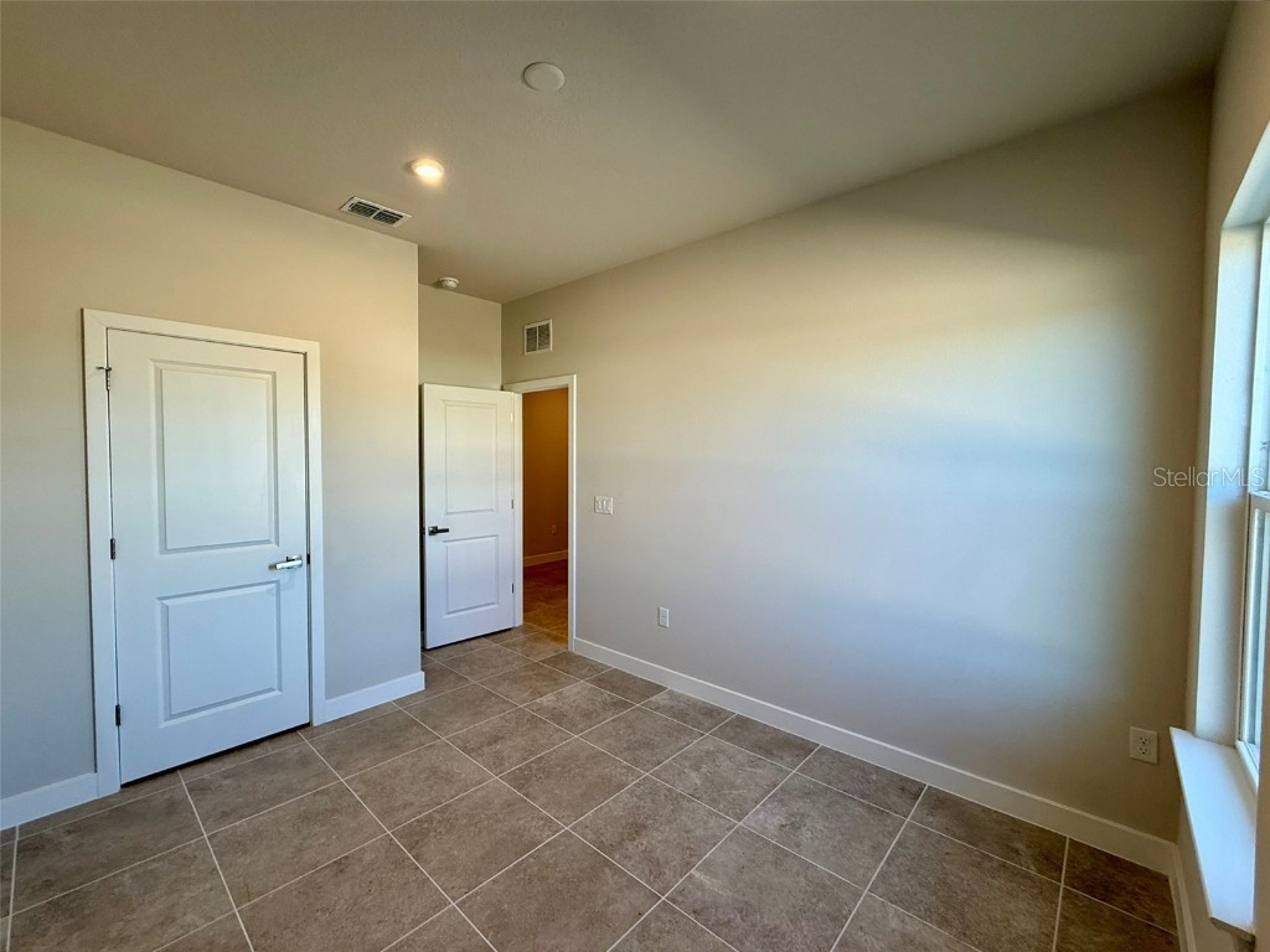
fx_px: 514
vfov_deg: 85.7
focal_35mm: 14
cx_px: 635
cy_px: 476
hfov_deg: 102.1
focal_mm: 2.22
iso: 100
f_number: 2.2
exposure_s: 1/120
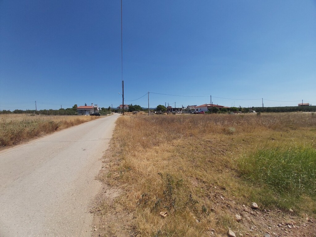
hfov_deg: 110.5
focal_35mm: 12
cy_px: 118
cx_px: 158
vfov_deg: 94.5
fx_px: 110
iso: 40
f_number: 2.2
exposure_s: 1/2502
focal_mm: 1.42
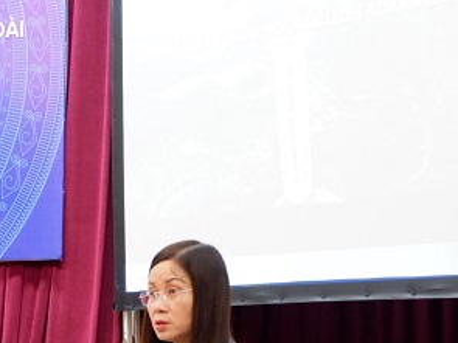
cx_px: 129
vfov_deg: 10.5
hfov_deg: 14.0
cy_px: 307
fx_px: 1865
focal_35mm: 141
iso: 3200
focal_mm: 48.4
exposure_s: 1/25
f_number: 5.6
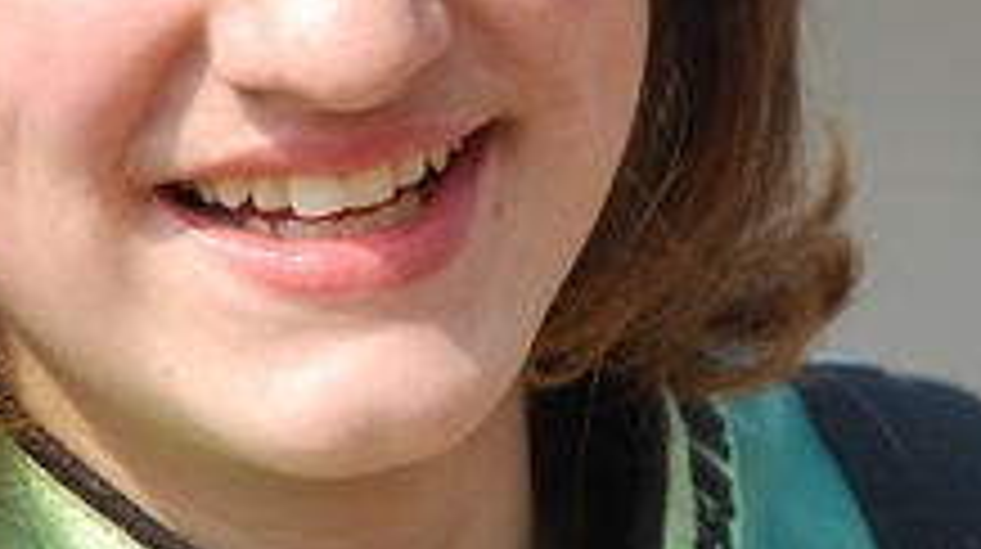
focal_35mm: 586
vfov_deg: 2.1
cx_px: 572
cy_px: 29
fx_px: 15236
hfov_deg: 3.7
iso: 200
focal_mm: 135
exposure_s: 1/320
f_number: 5.6
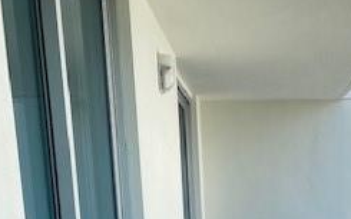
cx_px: 301
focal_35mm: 72
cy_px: 395
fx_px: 689
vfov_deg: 15.5
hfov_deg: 27.8
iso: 32
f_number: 1.8
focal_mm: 4.25
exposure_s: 1/1585
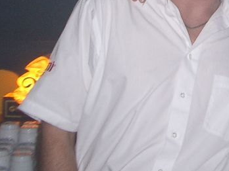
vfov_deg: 13.9
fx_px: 681
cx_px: 252
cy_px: -34
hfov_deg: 18.4
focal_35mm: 103
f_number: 2.6
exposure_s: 1/40
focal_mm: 5.8
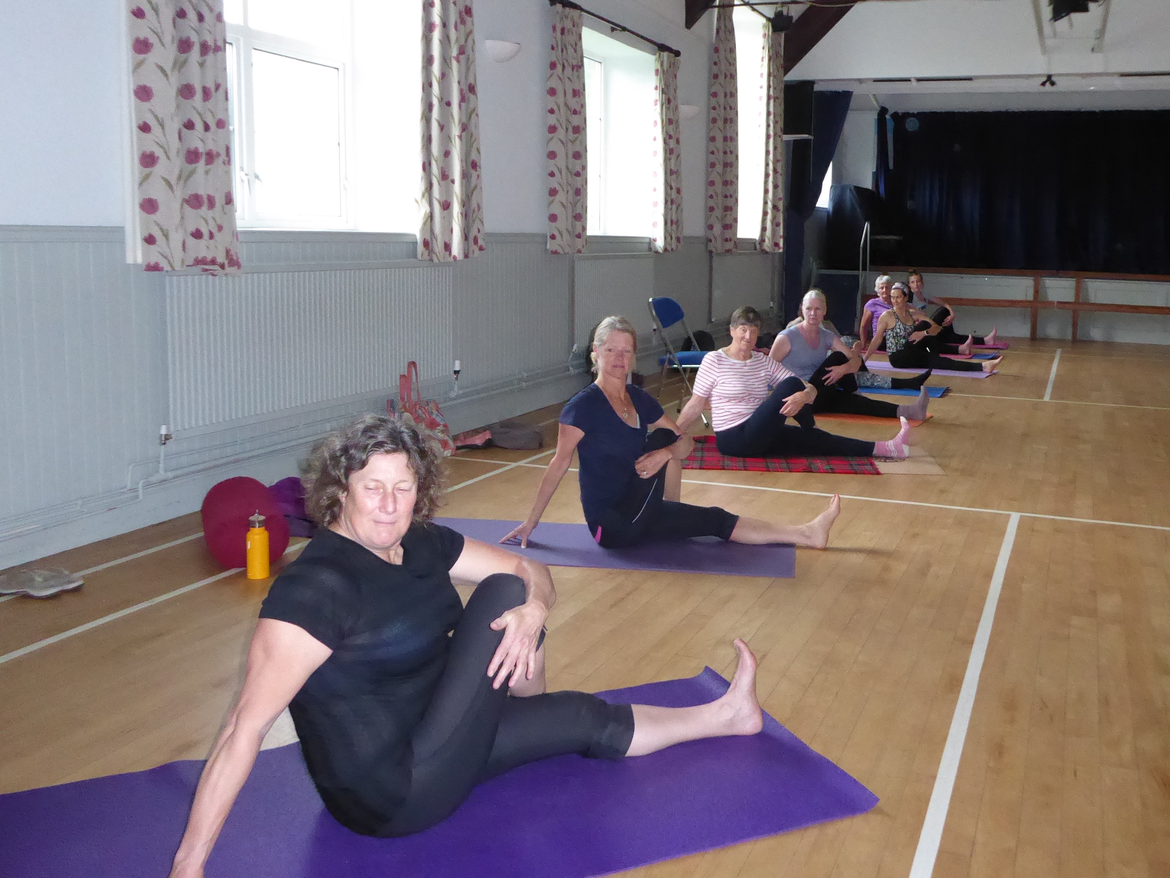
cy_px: 439
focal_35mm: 29
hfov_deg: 61.7
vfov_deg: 48.2
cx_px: 585
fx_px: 980
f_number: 3.5
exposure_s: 1/60
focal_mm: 5
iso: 1000
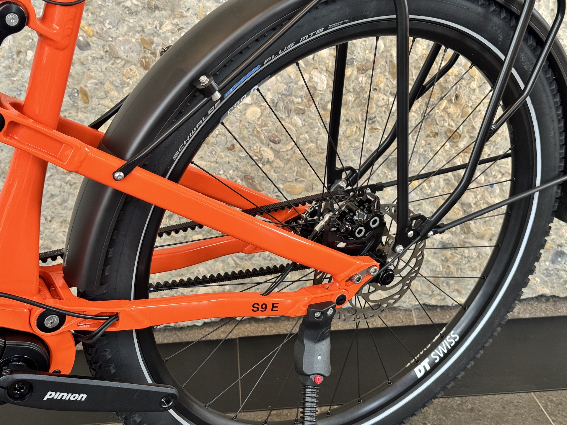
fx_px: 786
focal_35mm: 48
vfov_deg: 30.3
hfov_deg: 39.7
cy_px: 212
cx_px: 284
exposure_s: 1/98
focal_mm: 6.76
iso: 100
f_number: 1.78
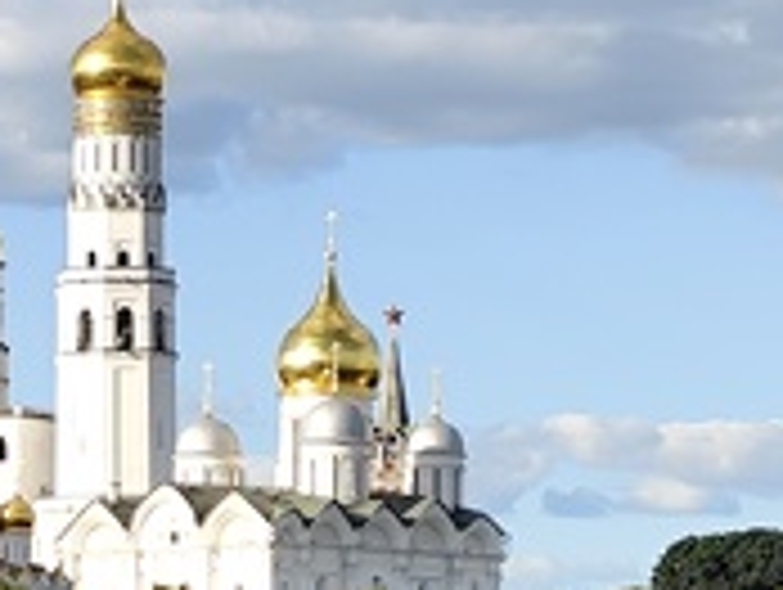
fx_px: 6025
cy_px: 631
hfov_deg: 7.4
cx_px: -36
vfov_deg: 5.6
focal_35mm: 266
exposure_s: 1/731
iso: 50
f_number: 1.65
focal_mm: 6.19
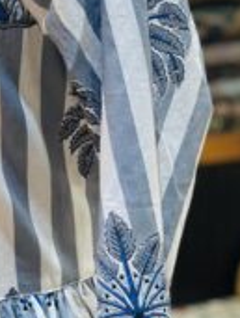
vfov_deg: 8.8
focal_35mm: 224
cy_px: 223
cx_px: 9
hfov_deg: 6.6
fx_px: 2063
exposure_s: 1/93
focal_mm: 6.86
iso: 160
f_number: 1.78
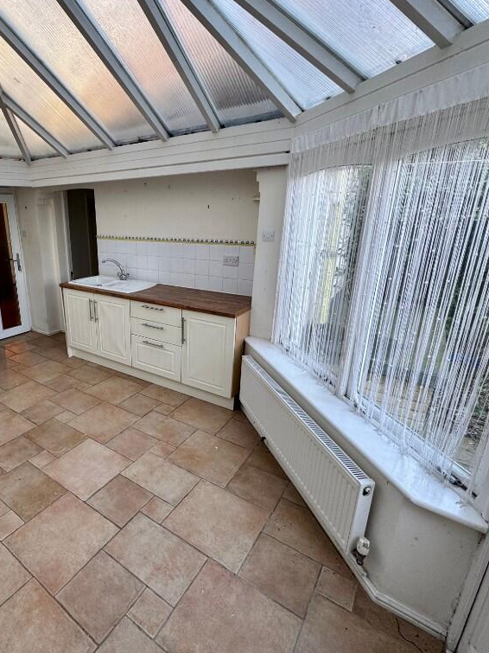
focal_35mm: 19
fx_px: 358
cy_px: 323
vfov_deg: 84.7
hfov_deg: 65.8
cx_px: 143
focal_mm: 2.22
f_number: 2.2
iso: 80
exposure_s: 1/99
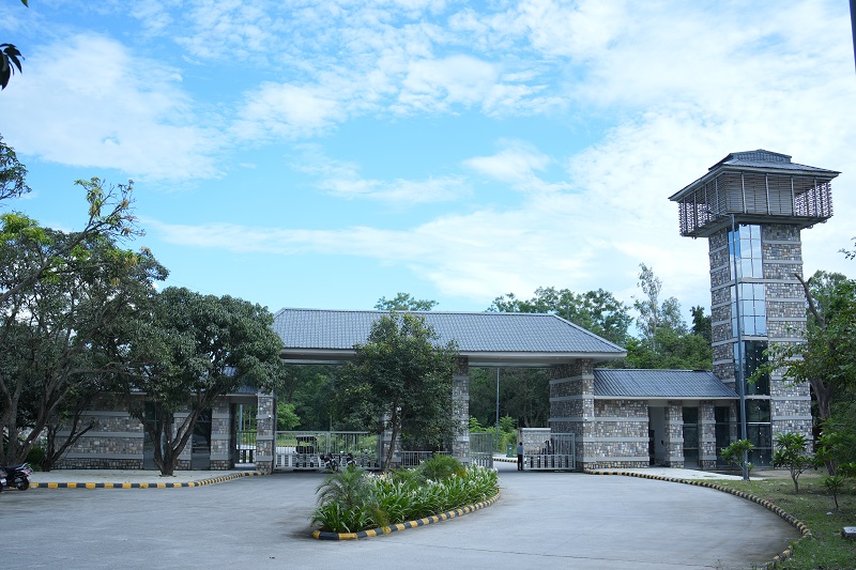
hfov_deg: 54.4
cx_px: 428
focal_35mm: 35
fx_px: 832
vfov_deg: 37.8
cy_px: 285
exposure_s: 1/500
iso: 100
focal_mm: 35
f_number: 3.5
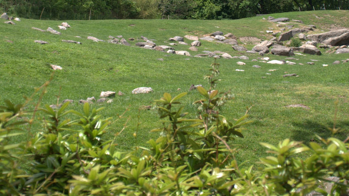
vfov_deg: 16.0
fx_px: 694
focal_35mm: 75
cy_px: 42
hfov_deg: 28.2
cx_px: 179
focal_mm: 25
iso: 100
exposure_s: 1/200
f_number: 7.1
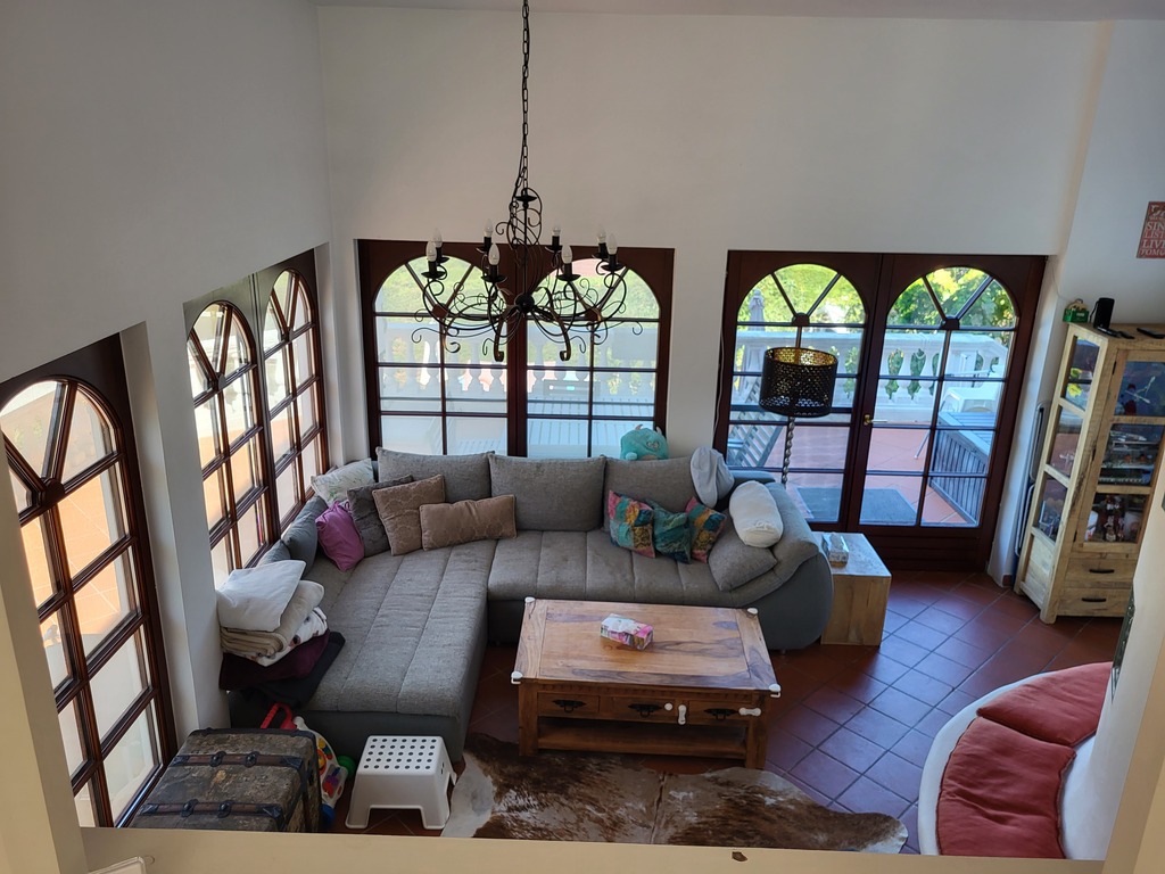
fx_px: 875
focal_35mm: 26
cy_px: 437
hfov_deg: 67.3
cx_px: 582
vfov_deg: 53.1
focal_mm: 5.4
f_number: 1.8
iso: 100
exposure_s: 1/100
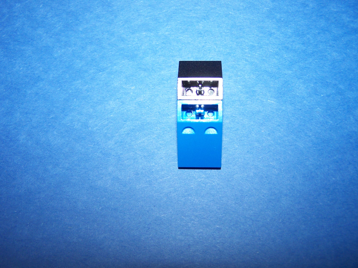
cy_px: 134
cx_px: 179
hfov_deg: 49.0
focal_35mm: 38
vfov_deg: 37.7
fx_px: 393
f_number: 2.8
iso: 80
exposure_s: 1/60
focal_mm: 6.3
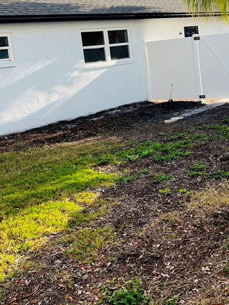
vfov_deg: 37.4
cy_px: 84
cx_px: 160
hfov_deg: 28.8
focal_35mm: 50
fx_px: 441
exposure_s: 1/2165
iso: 50
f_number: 1.5
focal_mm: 5.7
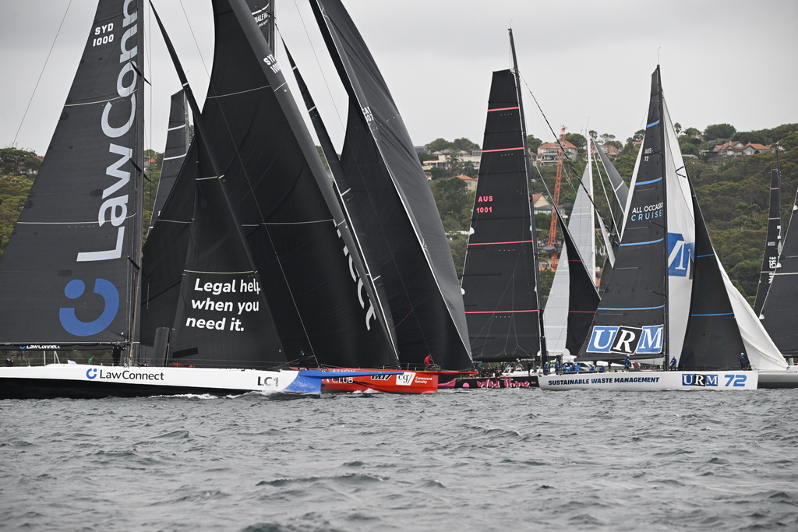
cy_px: 266
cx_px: 399
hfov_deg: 10.3
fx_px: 4434
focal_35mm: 200
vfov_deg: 6.9
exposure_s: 1/2500
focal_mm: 200
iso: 1250
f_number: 5.6
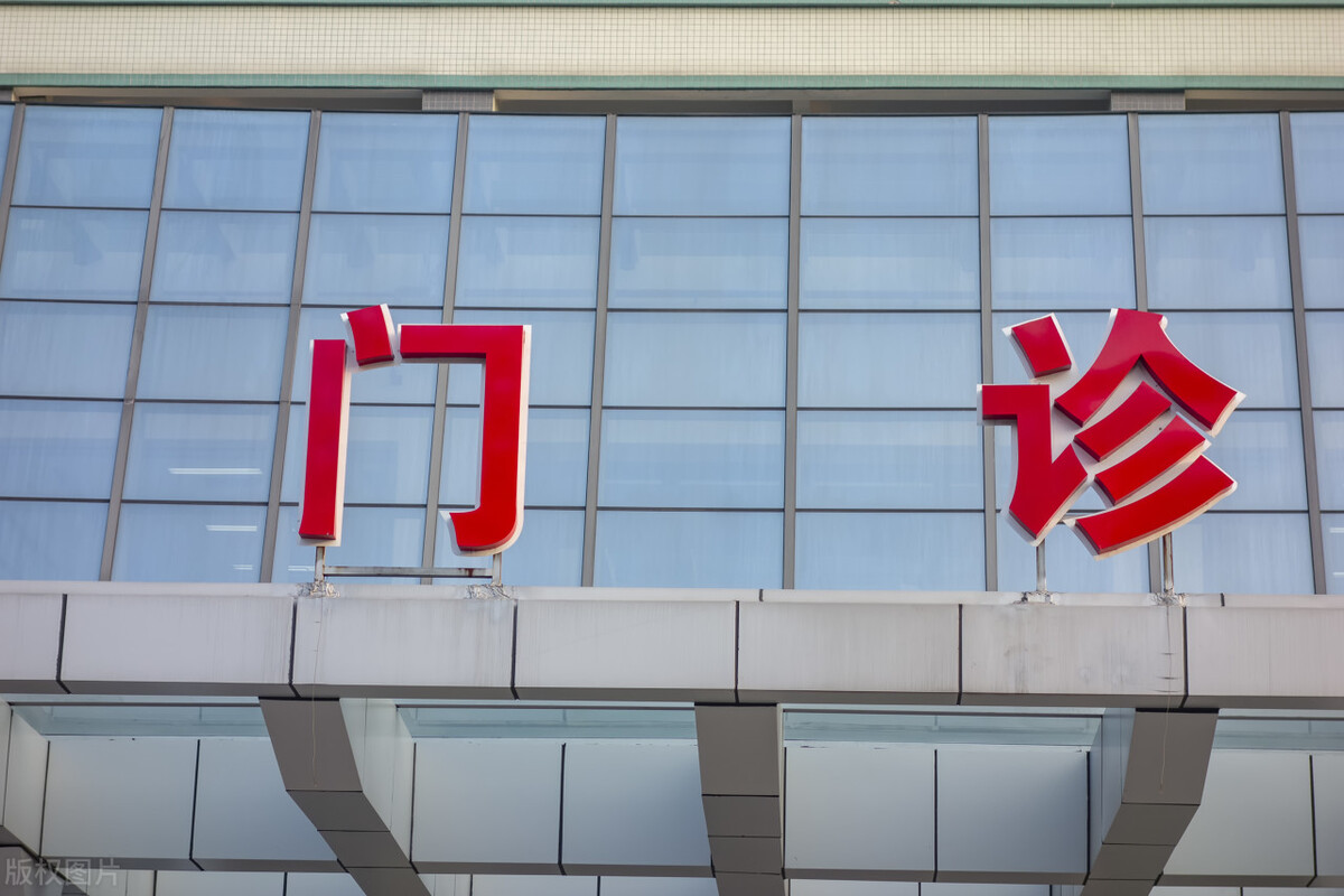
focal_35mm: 91
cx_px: 672
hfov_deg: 22.4
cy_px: 448
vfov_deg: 15.0
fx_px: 3397
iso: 100
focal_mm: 33.9
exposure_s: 1/125
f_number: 4.5
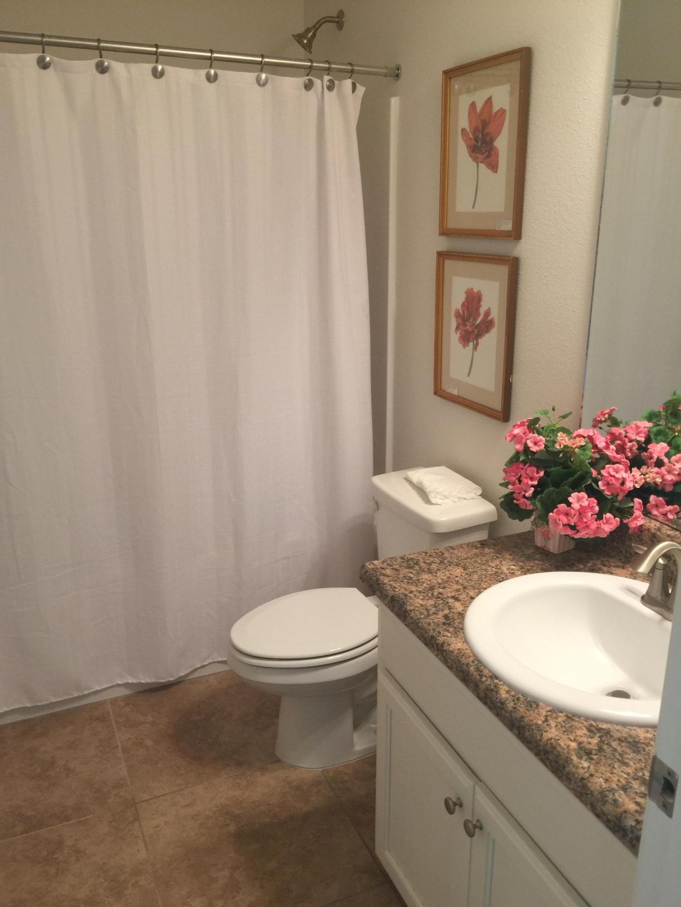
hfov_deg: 48.2
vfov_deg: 61.7
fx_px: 761
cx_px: 340
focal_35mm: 29
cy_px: 454
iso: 50
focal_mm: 4.15
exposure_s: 1/15
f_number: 2.2
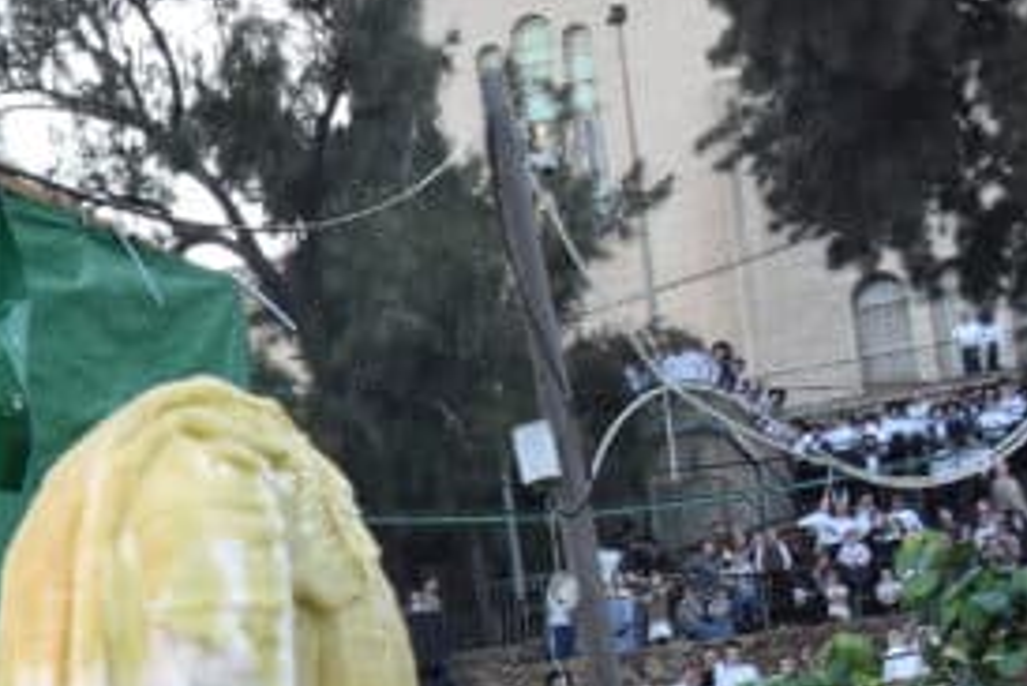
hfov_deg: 16.9
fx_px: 2883
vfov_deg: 13.3
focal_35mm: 101
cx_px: -787
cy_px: 740
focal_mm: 18
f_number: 5.6
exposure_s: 1/160
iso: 1000
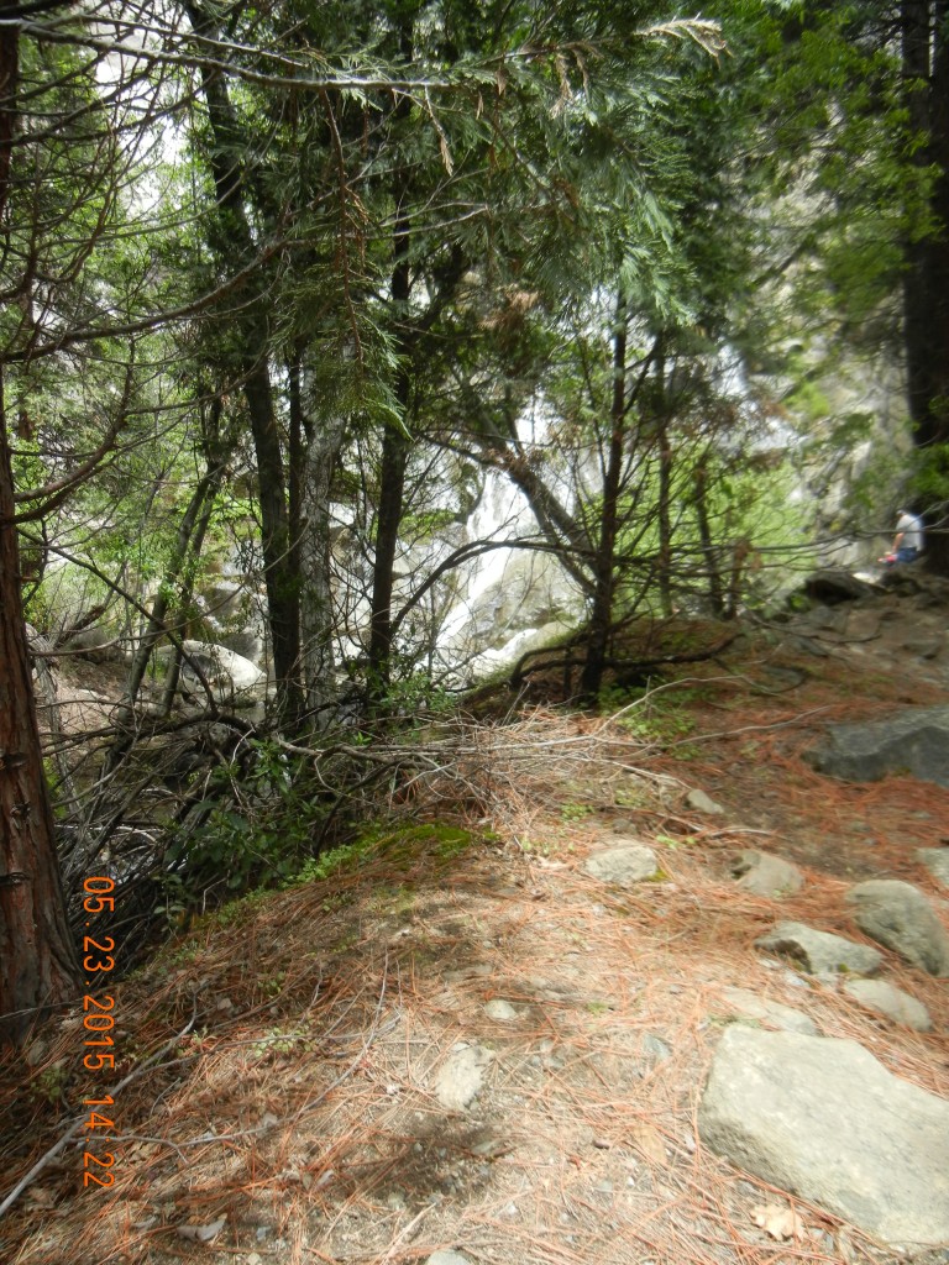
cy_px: 632
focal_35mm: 30
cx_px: 474
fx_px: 1097
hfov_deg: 46.8
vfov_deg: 60.0
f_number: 3.5
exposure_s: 1/394
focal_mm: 5.4
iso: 160
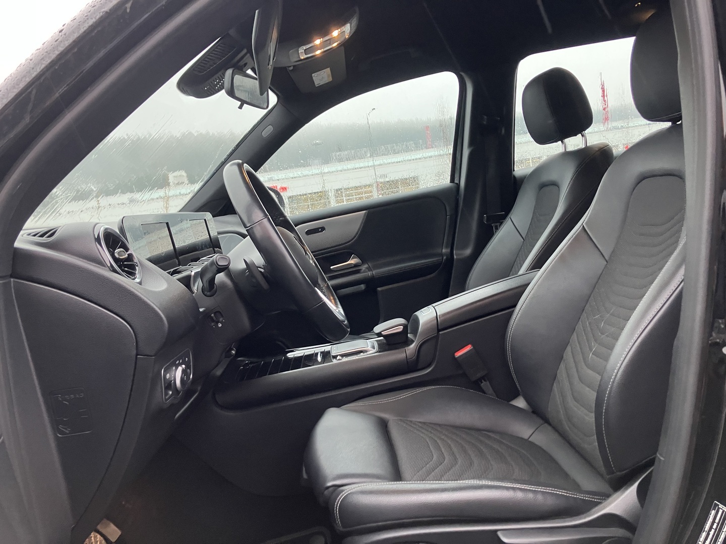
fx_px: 587
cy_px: 272
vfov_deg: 49.7
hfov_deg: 63.4
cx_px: 363
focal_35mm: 28
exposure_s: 1/60
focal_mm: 3.99
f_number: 1.8
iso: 125
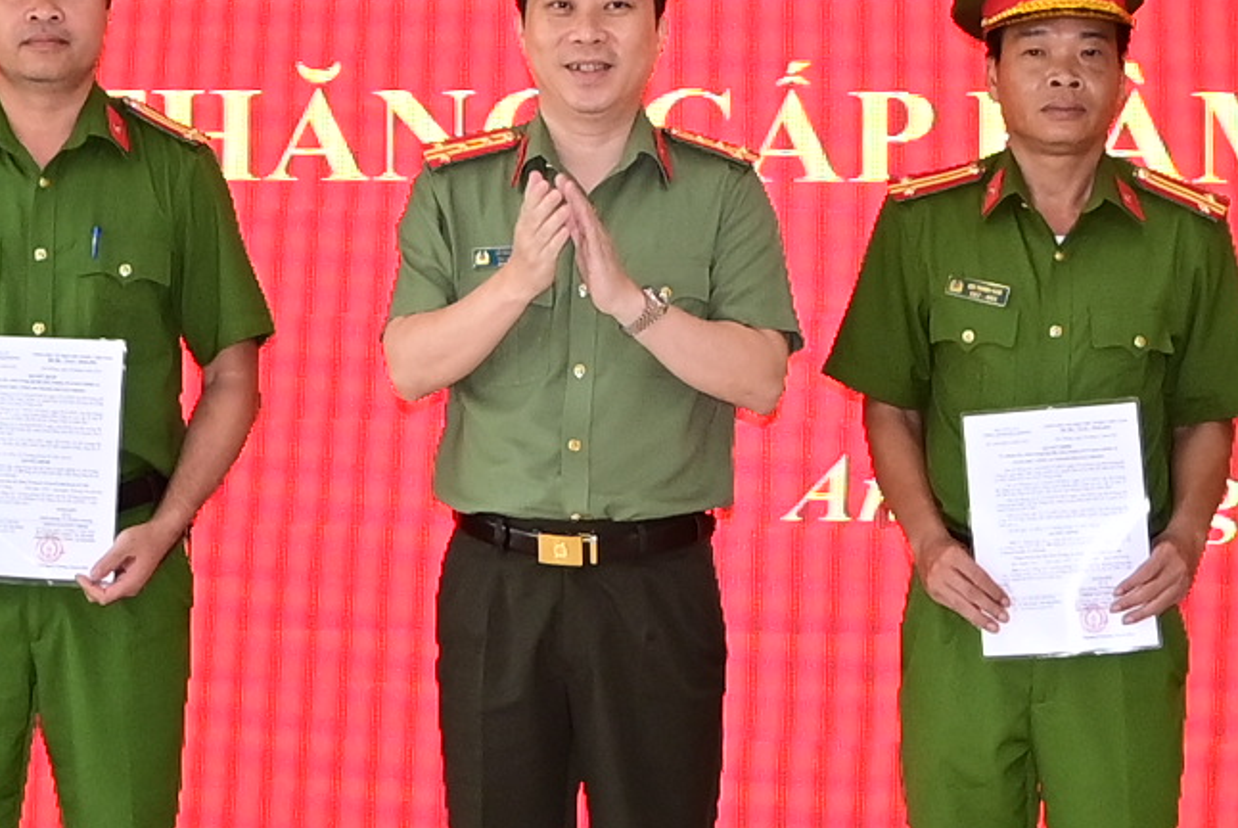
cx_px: 427
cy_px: 84
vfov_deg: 11.1
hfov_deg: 16.6
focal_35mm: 123
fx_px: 4234
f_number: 5
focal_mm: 18
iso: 1000
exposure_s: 1/200
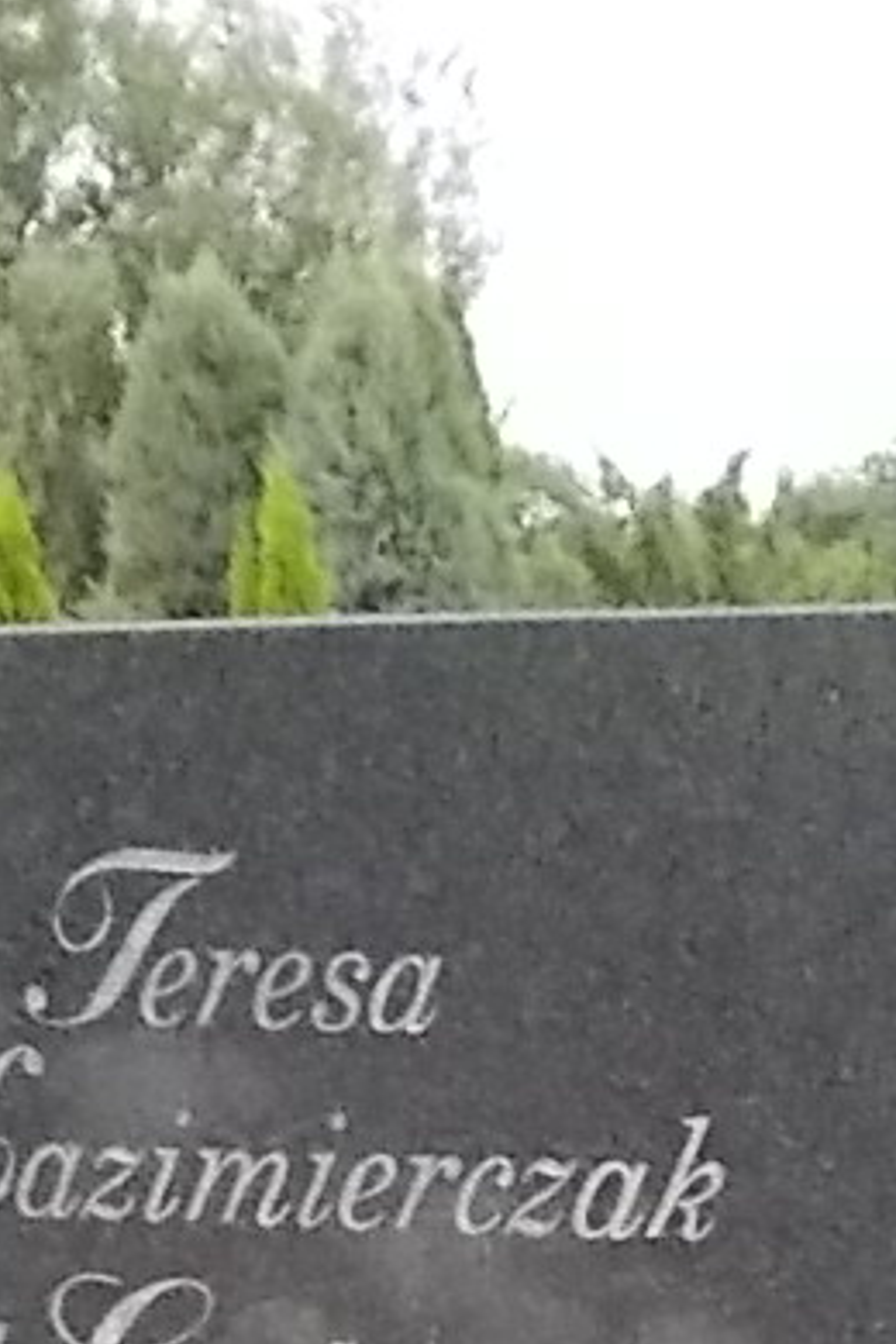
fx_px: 4144
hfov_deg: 11.4
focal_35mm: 111
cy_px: 1820
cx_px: 1671
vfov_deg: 17.2
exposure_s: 1/200
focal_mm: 4.6
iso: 400
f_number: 8
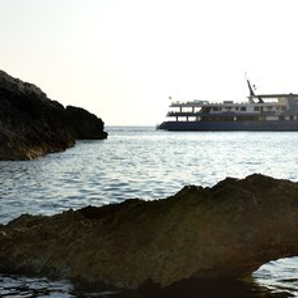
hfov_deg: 22.9
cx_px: 213
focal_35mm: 75
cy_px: 176
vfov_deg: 23.0
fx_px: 730
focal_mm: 48
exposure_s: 1/640
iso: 200
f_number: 9
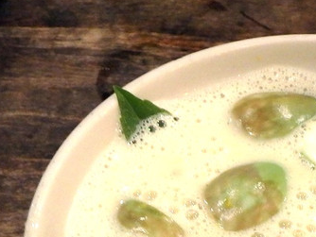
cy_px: 274
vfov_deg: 20.7
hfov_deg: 28.4
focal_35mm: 67
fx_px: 612
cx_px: 251
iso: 400
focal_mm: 3.7
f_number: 3.5
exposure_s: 1/30
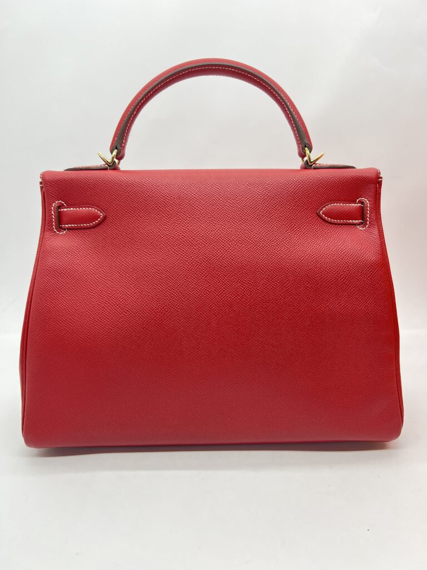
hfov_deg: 53.1
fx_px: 428
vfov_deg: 67.3
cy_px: 285
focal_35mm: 26
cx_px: 214
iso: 125
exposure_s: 1/100
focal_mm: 5.7
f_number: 1.5
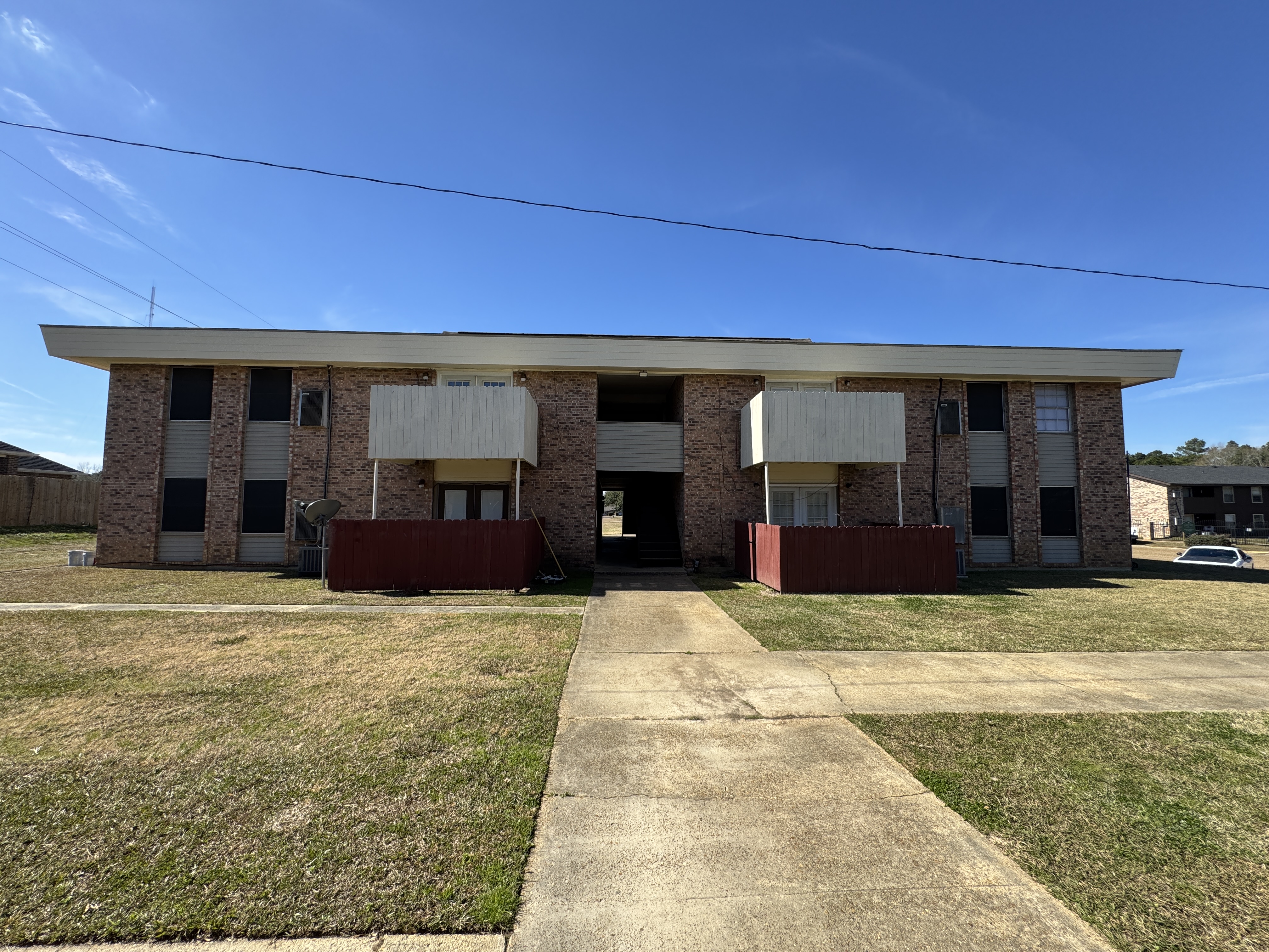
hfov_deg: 102.1
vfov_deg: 85.7
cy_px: 476
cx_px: 634
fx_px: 513
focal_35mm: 14
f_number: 2.2
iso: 40
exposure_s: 1/1048
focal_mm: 2.22
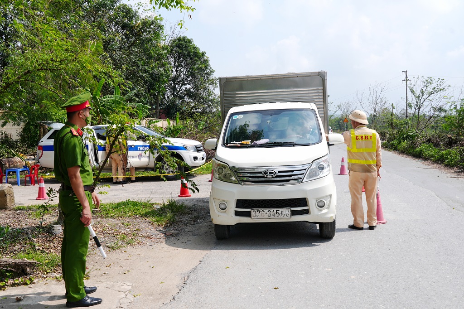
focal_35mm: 36
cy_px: 154
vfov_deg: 36.8
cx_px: 232
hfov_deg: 53.1
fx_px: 464
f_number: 10
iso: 100
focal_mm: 24
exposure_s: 1/200
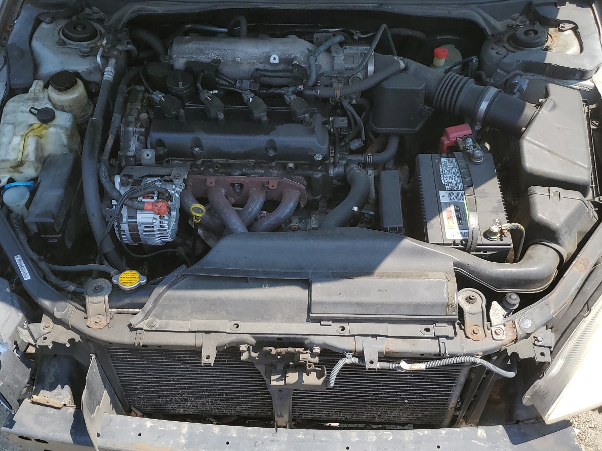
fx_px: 608
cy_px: 252
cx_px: 282
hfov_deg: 52.6
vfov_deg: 40.6
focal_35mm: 35
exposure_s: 1/1429
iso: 50
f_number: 1.5
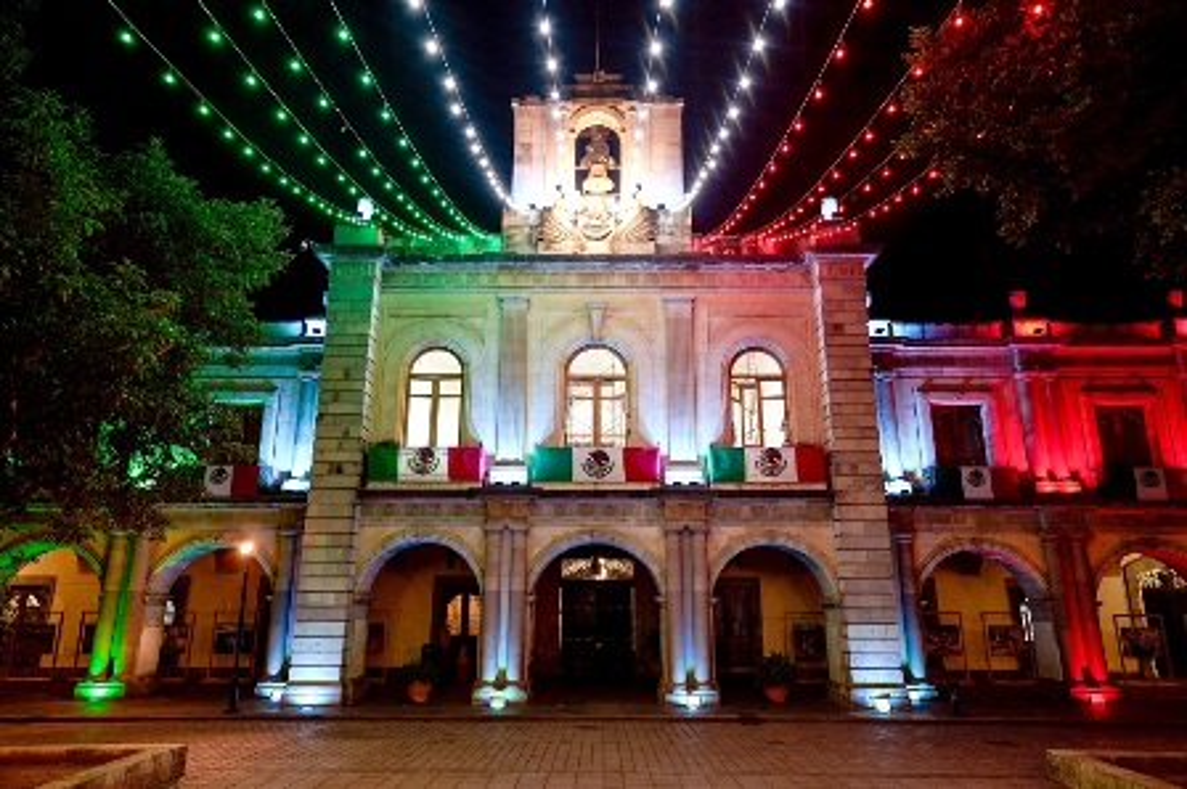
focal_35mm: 24
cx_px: 594
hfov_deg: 73.8
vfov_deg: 53.1
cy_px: 394
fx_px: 791
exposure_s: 1/50
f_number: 2.8
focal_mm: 24
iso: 500
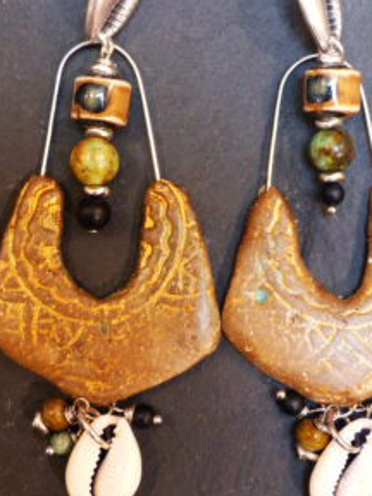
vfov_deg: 28.6
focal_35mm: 68
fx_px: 974
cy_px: 232
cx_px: 222
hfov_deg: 21.6
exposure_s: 1/25
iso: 400
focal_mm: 8.7
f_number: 2.8
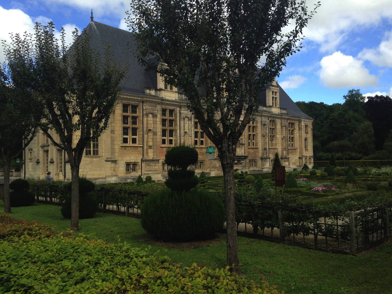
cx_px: 196
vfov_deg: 42.9
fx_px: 374
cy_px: 147
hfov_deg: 55.4
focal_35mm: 33
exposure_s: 1/903
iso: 50
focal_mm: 4.12
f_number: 2.4
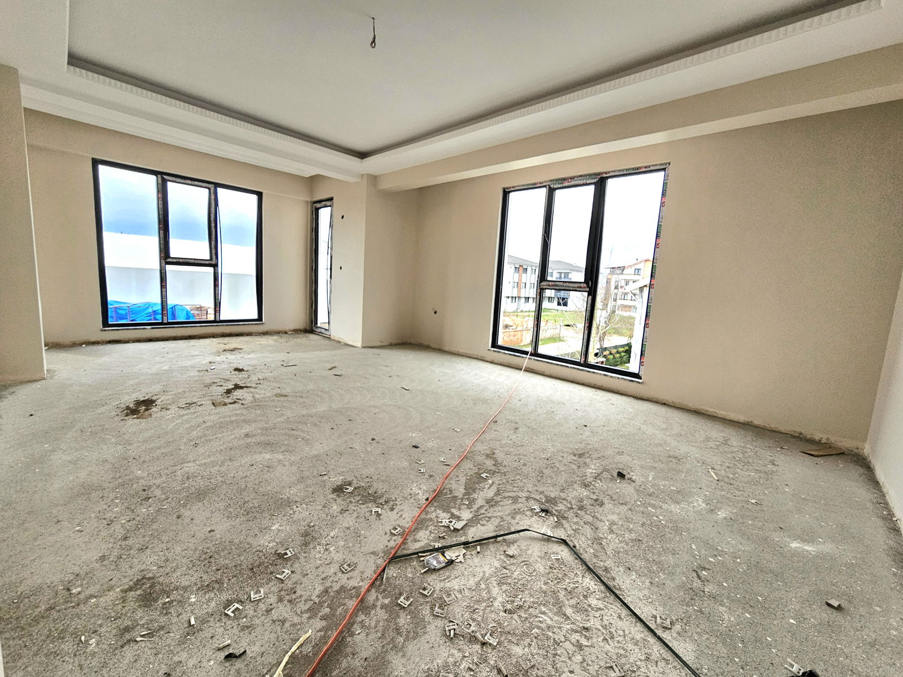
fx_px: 339
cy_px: 338
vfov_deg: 89.9
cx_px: 452
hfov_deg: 106.2
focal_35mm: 13
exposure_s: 1/200
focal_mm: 2.2
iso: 80
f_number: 2.2
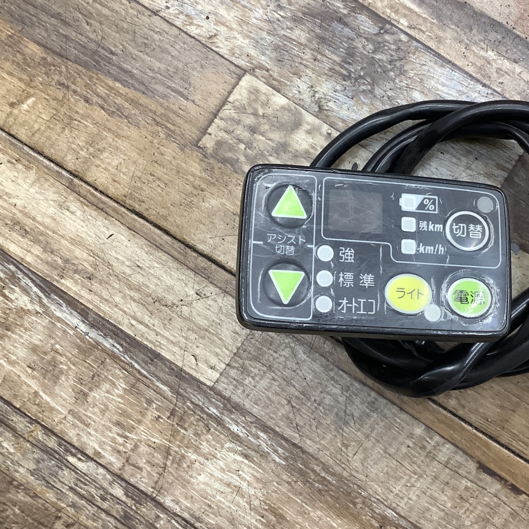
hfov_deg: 38.5
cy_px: 257
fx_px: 743
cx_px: 373
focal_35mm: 43
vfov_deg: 39.2
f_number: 2.4
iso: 160
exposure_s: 1/50
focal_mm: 3.3
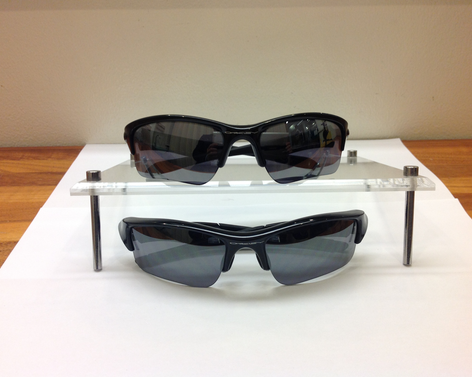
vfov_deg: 40.1
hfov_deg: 49.1
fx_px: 517
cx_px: 232
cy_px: 188
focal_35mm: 37
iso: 64
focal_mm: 4.28
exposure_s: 1/33
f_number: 2.4
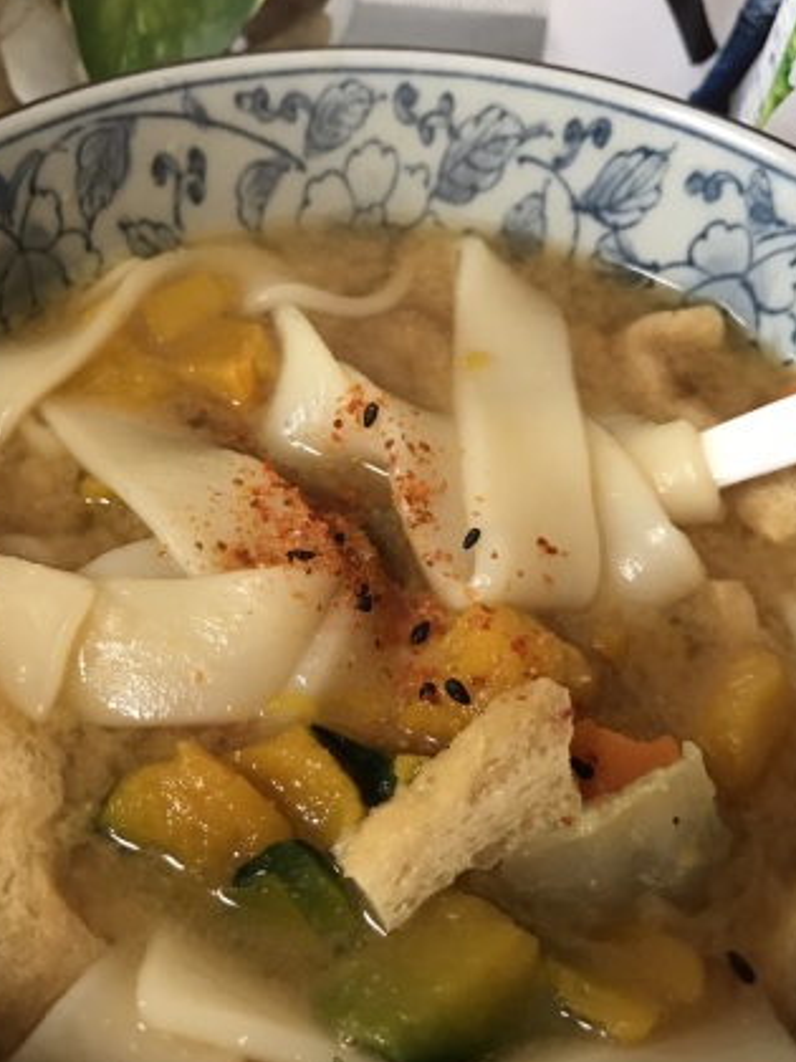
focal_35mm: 40
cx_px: 331
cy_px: 503
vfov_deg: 46.8
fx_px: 1226
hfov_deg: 35.9
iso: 64
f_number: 1.8
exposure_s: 1/17
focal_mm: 3.99
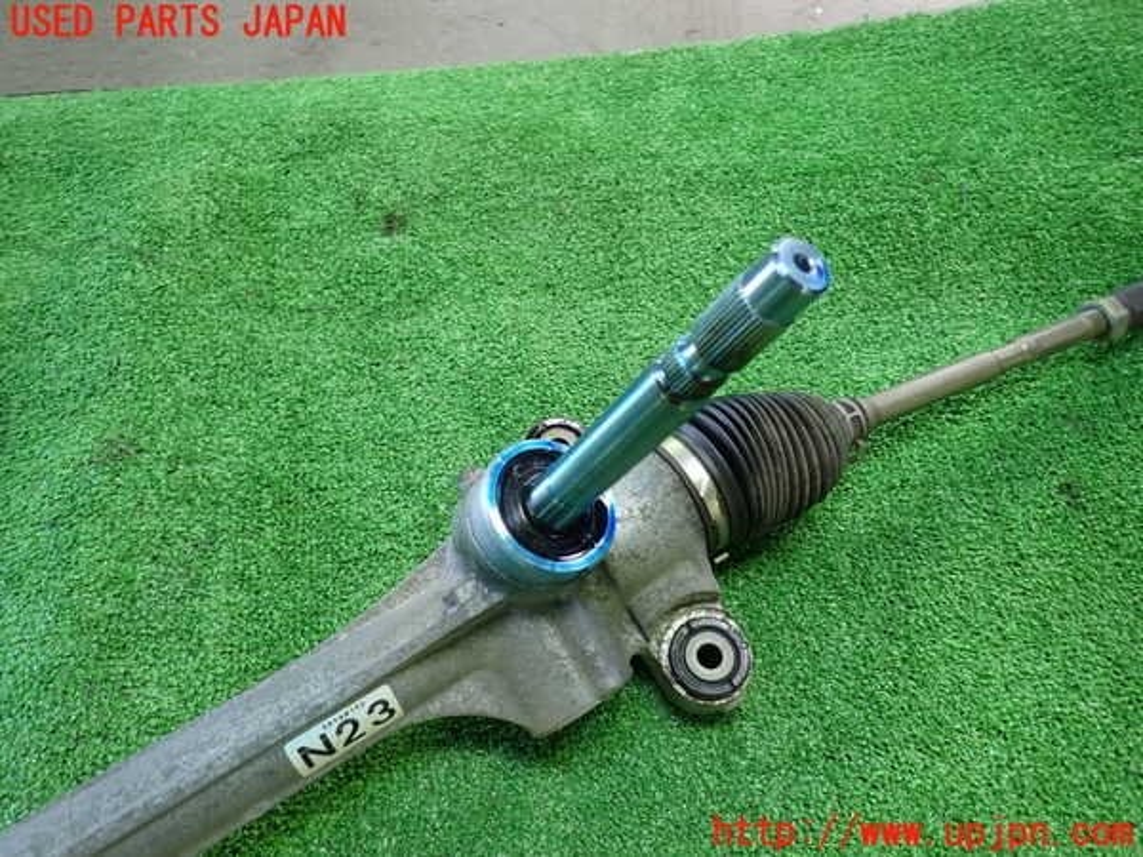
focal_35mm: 25
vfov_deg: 54.9
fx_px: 825
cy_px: 428
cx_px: 572
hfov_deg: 69.4
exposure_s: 1/30
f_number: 2
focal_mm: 4.5
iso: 200
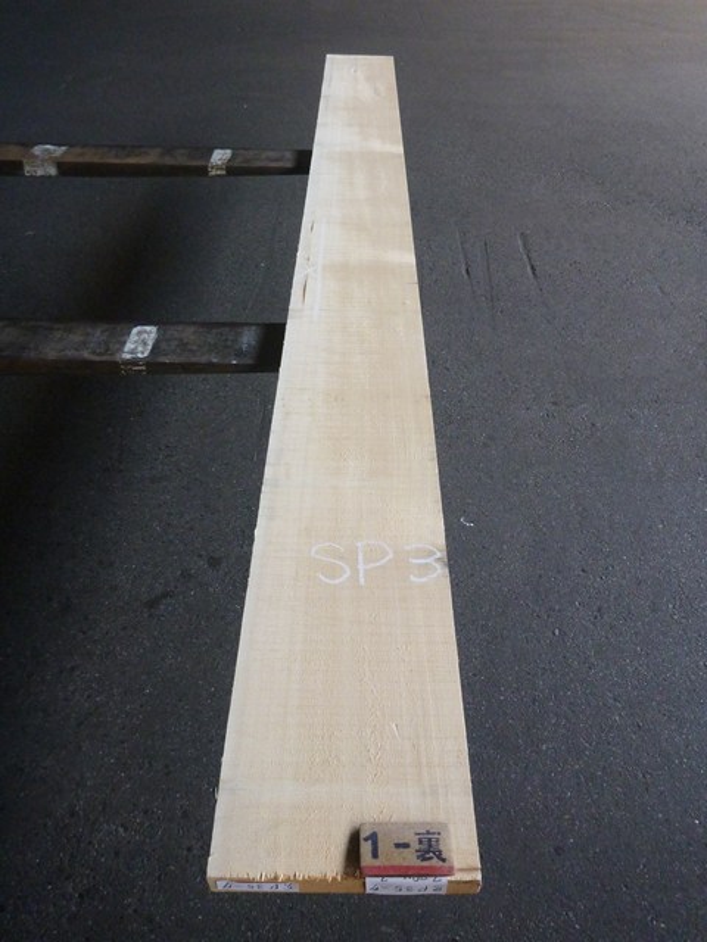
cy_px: 471
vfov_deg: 63.4
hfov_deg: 49.7
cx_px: 354
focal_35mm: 28
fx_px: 762
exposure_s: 1/40
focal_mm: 4.9
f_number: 3.3
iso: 400
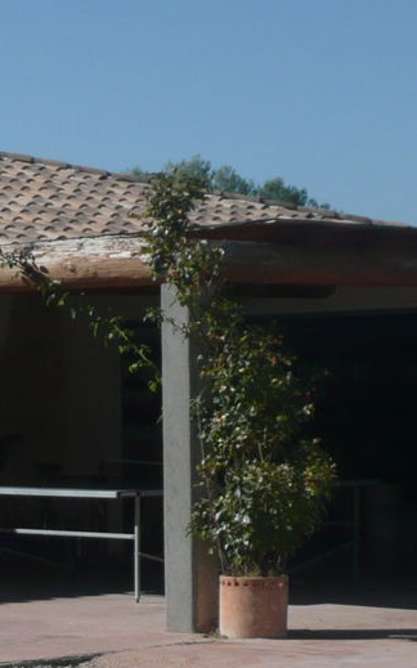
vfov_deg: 14.1
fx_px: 2675
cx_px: -283
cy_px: 573
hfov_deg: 8.6
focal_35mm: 147
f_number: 4.1
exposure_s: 1/1300
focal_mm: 7.3
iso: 100
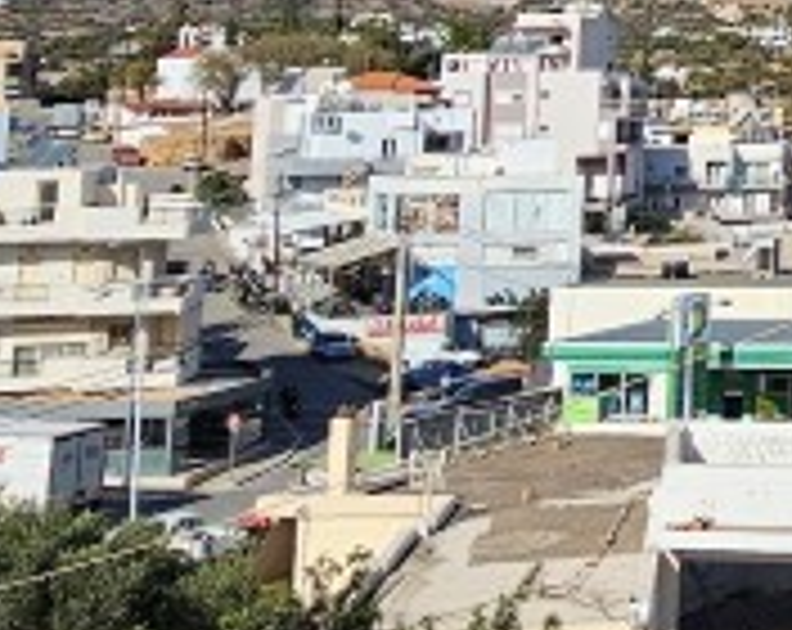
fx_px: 1731
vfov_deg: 19.3
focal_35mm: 74
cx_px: 1494
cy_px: -148
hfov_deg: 18.7
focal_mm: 2.2
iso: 50
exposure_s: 1/3474
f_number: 2.2
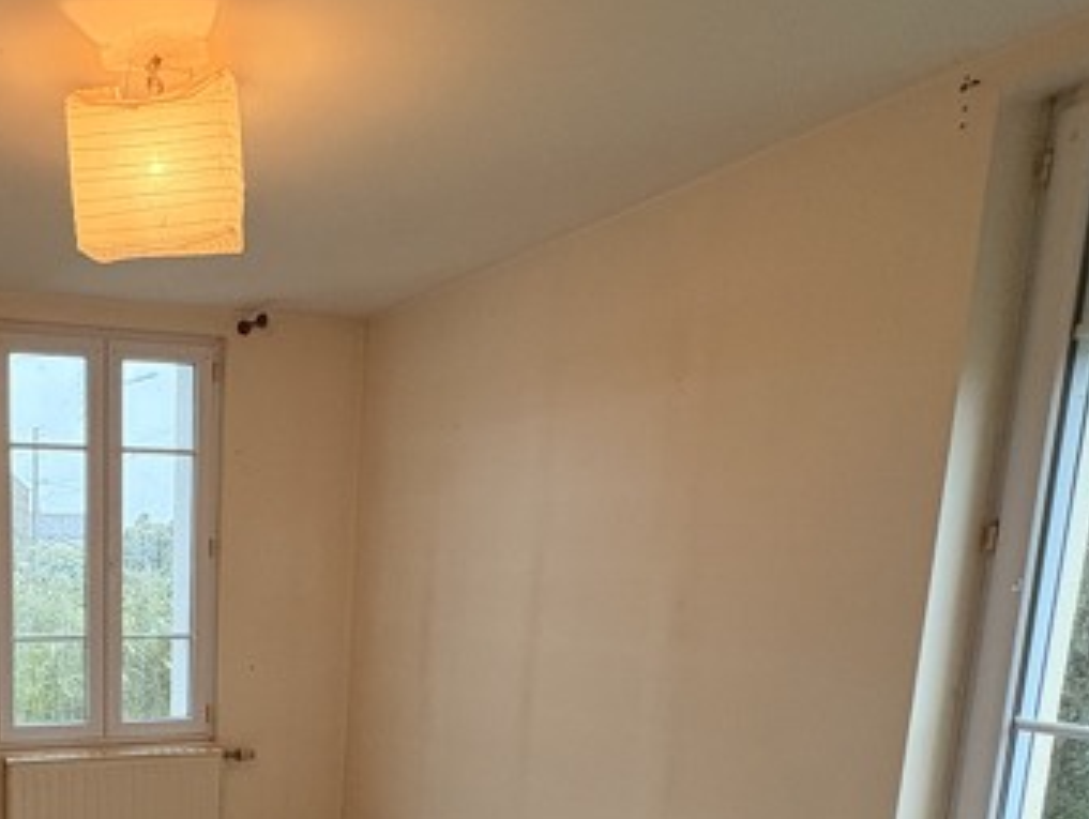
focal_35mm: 33
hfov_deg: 49.9
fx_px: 1039
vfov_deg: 39.8
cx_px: 132
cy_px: 742
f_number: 2.2
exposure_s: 1/100
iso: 320
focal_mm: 2.22
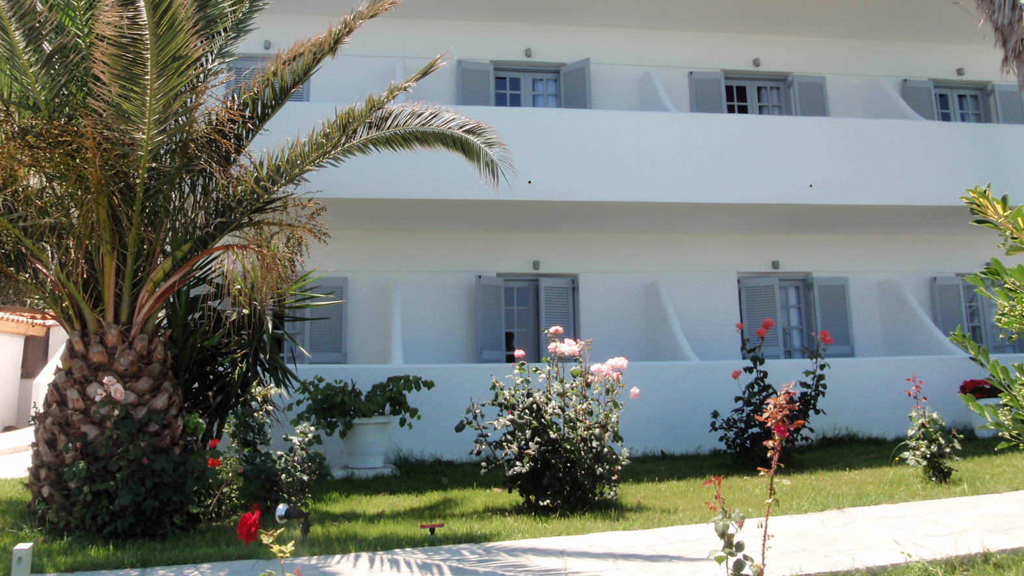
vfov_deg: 37.5
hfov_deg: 62.6
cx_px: 510
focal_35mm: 31
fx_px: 842
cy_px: 212
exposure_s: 1/200
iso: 64
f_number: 5
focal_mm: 5
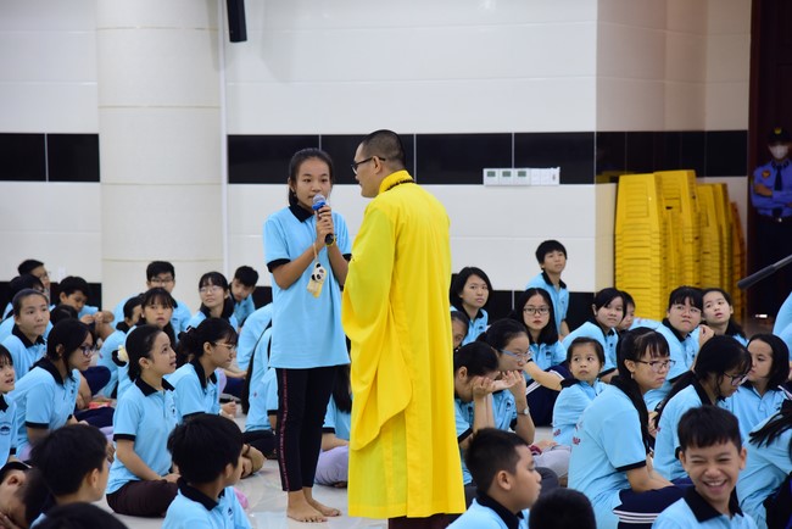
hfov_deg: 19.4
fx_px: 2311
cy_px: 264
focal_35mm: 105
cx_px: 396
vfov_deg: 13.1
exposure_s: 1/60
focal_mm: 105
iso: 2000
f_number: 5
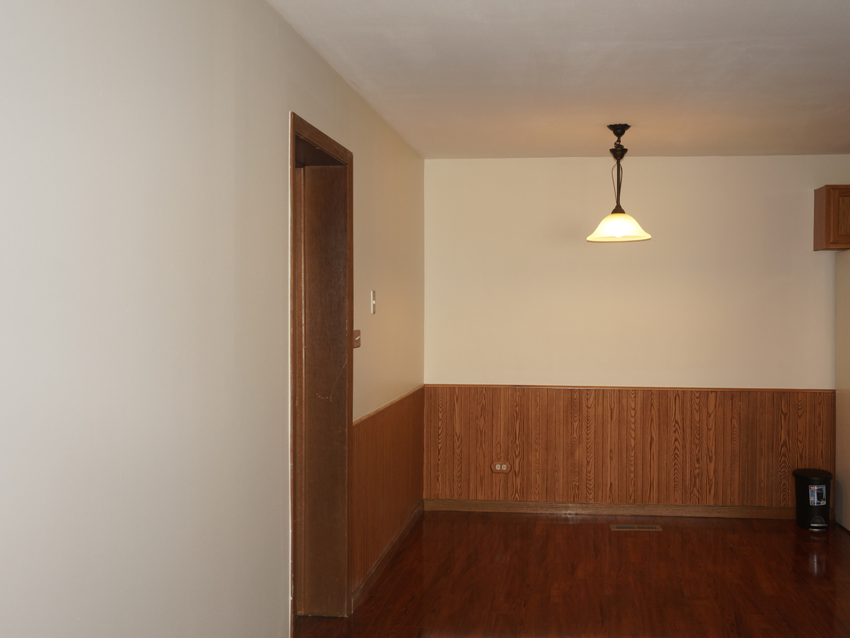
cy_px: 318
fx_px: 958
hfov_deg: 47.8
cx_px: 469
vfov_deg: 36.8
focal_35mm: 39
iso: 200
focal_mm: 22
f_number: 4
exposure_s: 1/60
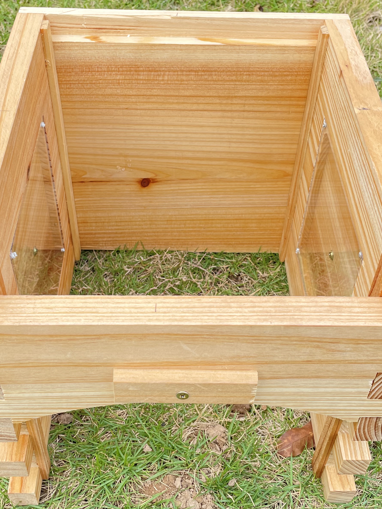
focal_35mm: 44
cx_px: 190
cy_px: 264
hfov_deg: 32.9
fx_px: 647
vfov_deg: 42.9
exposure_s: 1/403
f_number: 1.6
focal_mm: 4.2
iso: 50
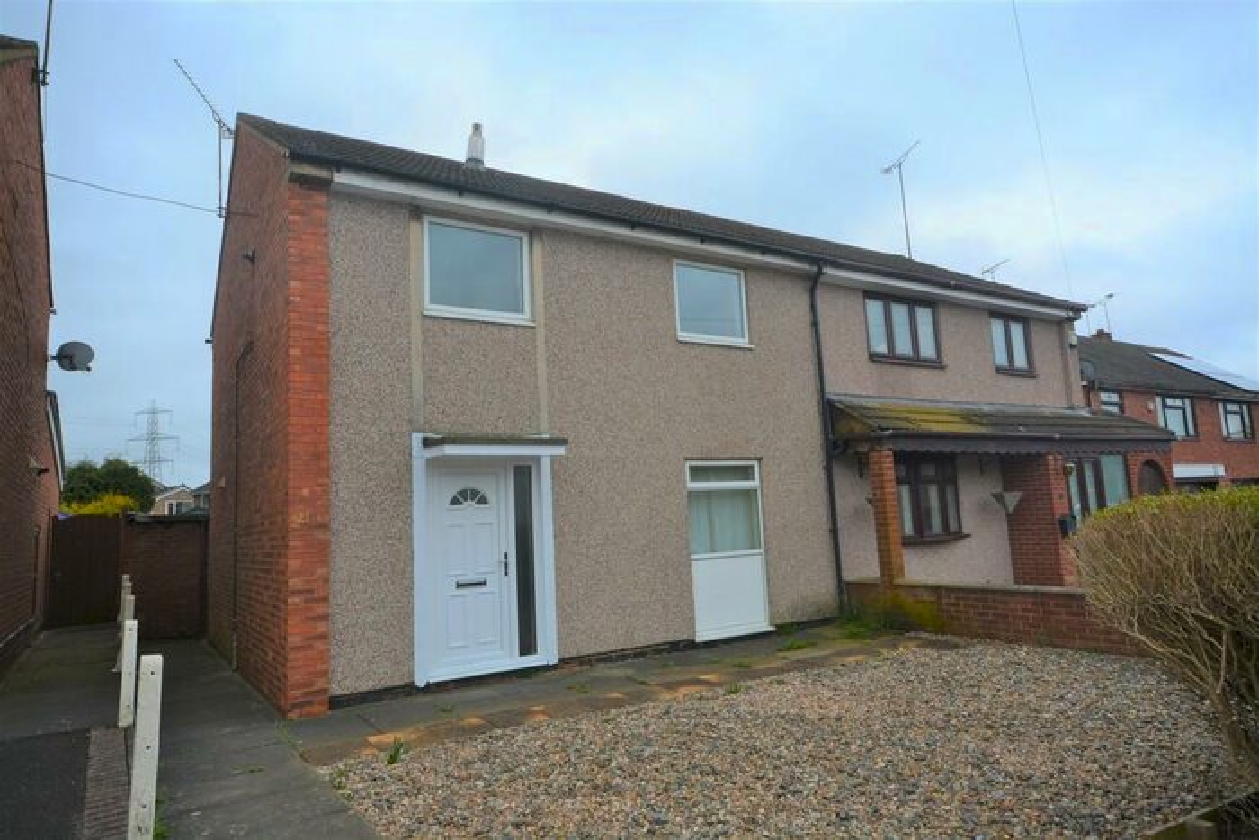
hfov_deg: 81.2
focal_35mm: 21
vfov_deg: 59.5
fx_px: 735
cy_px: 420
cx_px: 630
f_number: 10
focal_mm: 14
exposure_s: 1/250
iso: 280
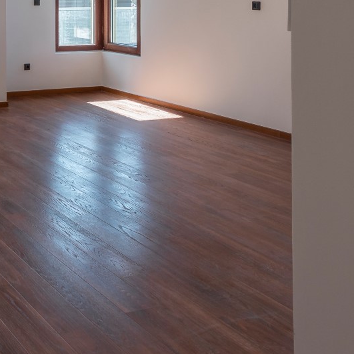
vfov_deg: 32.6
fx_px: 544
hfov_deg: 29.3
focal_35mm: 47
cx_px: -104
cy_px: -15
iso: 64
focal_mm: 14
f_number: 5
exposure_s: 1/60
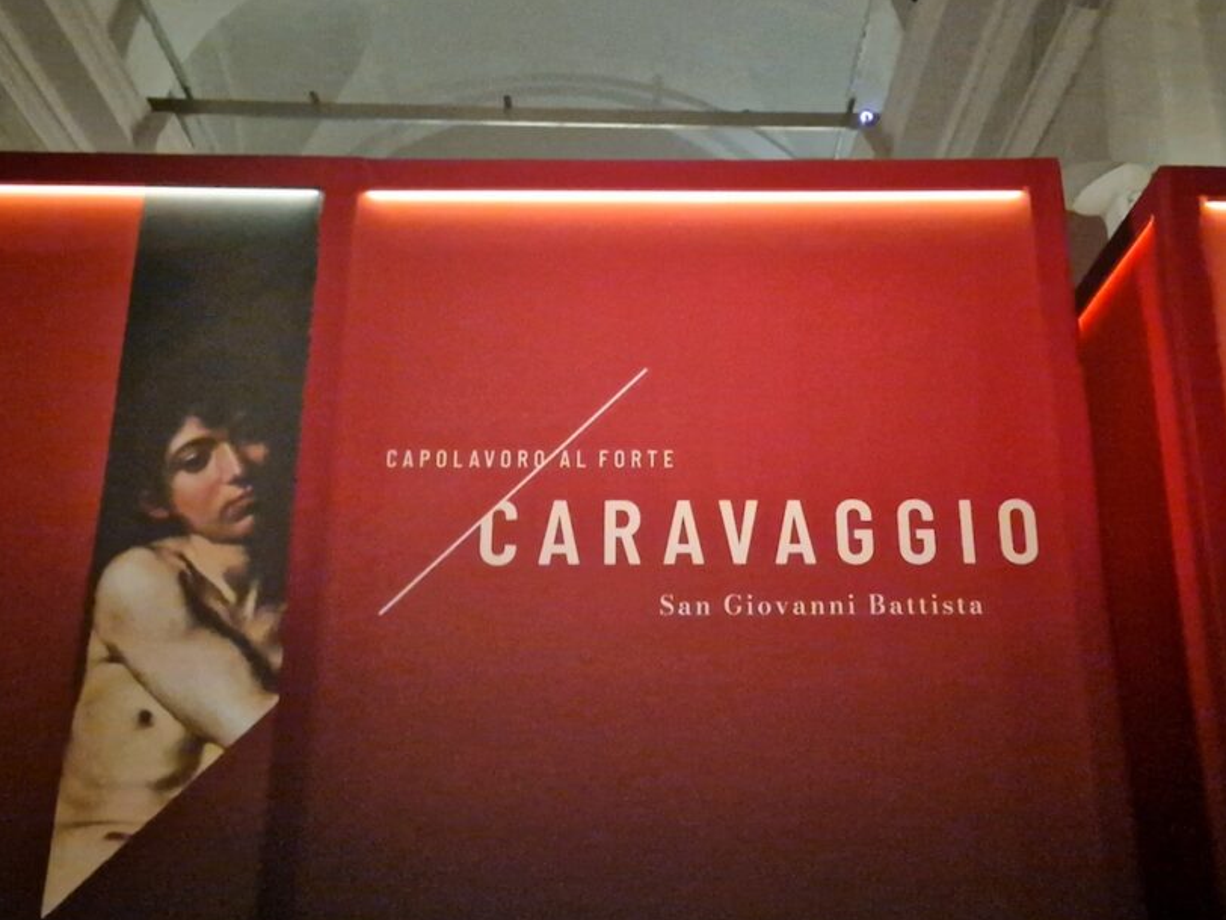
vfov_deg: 48.0
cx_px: 544
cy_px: 379
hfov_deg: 61.5
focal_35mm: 29
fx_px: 1027
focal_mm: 5.4
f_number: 1.8
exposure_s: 1/17
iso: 1250
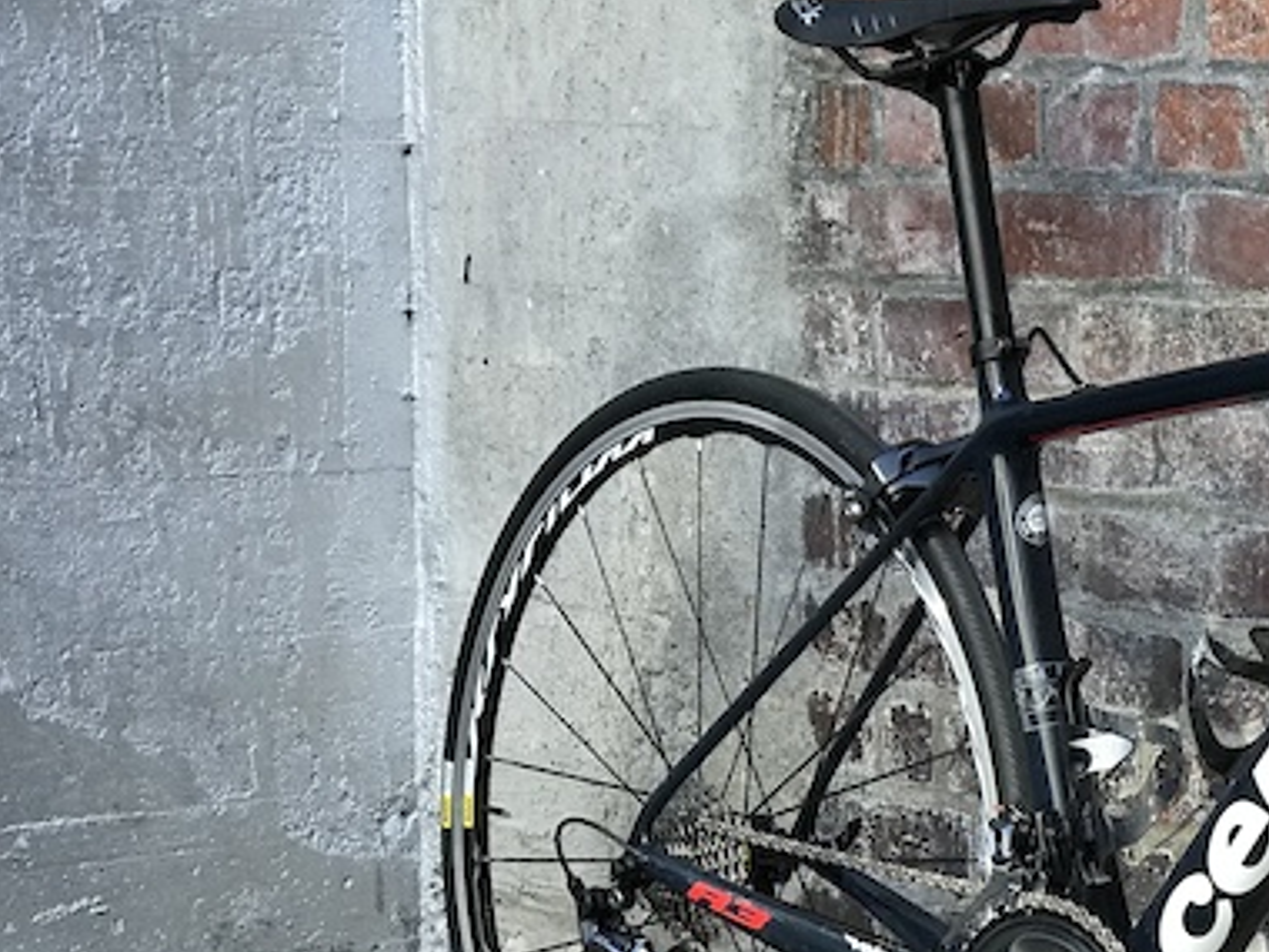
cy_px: 822
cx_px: 1332
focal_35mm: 120
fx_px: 4399
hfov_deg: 16.0
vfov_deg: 12.3
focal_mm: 6.6
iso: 25
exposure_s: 1/60
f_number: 2.8
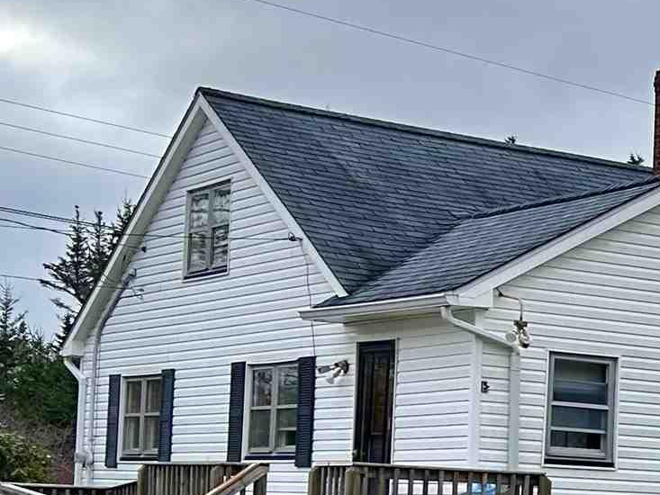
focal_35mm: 109
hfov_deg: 16.0
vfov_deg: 13.4
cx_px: 1080
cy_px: 478
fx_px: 2079
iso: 50
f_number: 1.5
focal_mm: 5.7
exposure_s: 1/2695
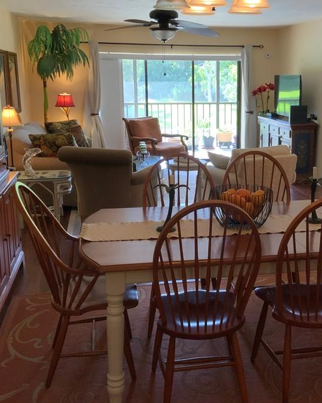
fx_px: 512
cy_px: 181
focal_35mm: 43
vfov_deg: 42.8
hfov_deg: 34.6
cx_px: 216
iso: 160
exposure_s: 1/60
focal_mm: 3
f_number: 1.8
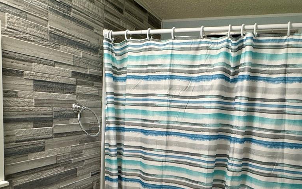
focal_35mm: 31
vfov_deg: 39.7
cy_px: 138
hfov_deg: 60.5
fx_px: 255
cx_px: 186
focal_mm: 2.22
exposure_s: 1/120
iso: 250
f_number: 2.2
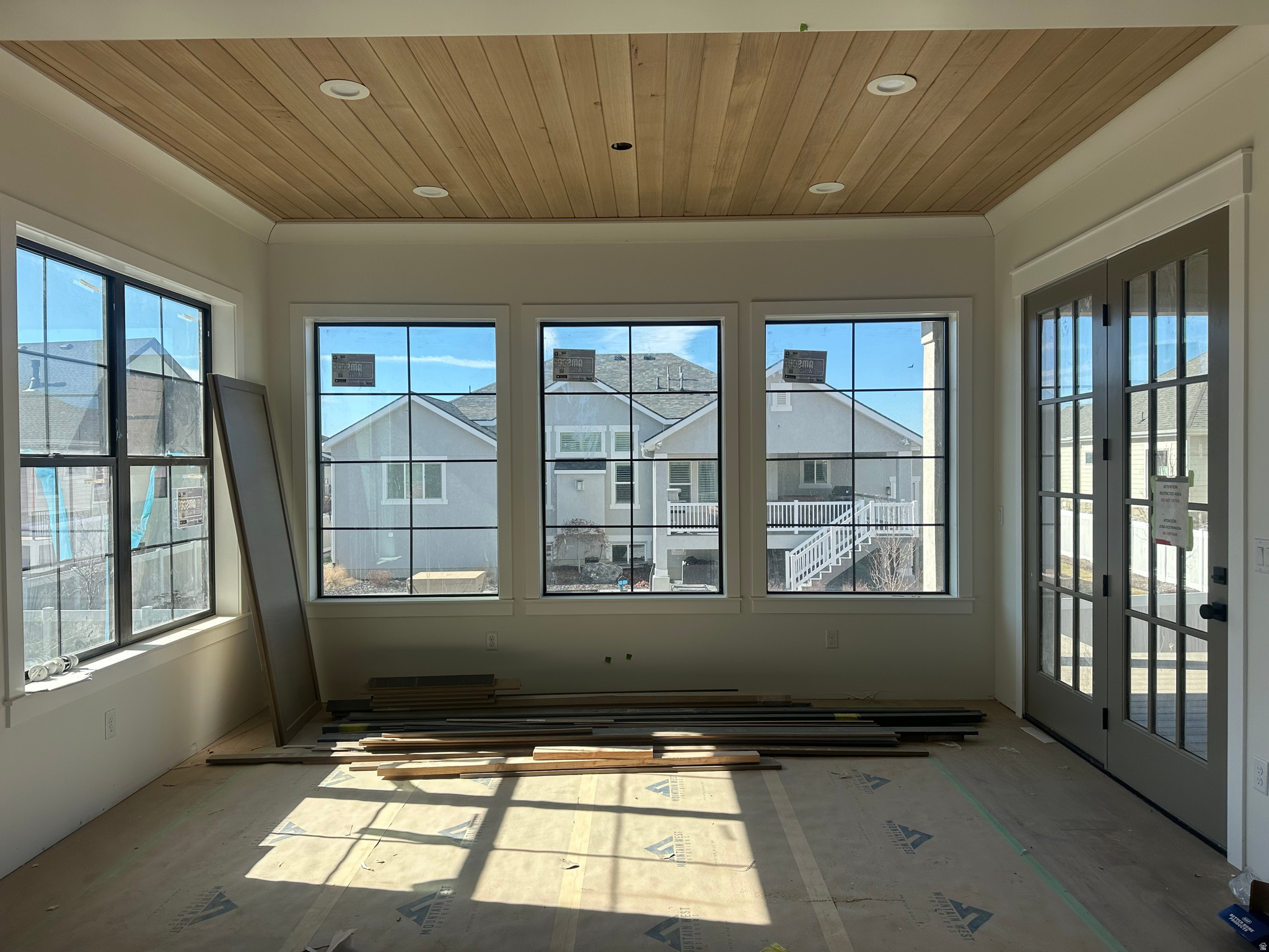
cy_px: 476
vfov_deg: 56.8
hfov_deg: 71.6
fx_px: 880
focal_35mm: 24
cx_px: 634
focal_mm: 6.86
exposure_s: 1/1587
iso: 80
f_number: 1.78
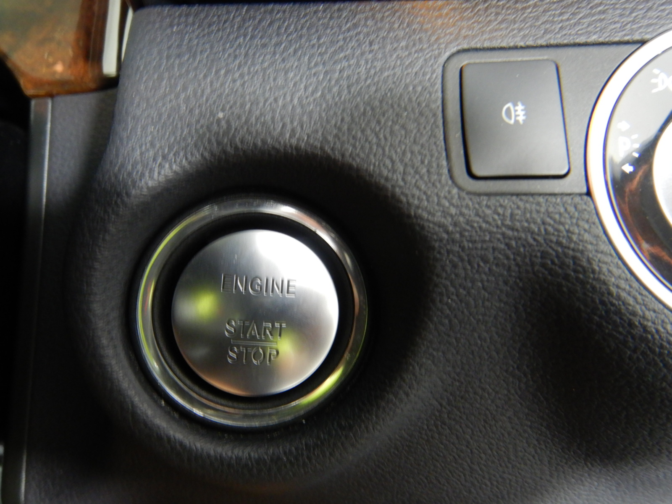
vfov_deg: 53.1
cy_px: 252
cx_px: 336
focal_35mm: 26
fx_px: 505
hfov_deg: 67.3
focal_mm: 4.7
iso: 400
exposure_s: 1/13
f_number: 2.8
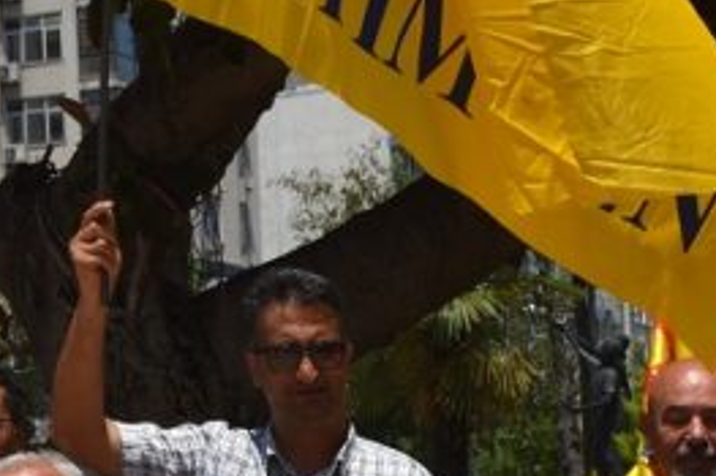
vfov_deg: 11.4
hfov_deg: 17.4
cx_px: 188
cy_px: 616
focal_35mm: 117
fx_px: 2325
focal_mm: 20
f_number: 8
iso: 100
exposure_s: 1/500
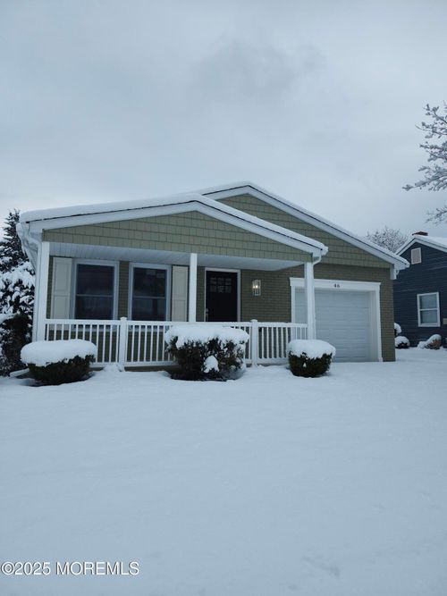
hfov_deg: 58.9
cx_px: 224
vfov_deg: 73.9
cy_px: 298
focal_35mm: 23
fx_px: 396
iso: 25
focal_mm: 5.54
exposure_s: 1/1879
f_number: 1.8
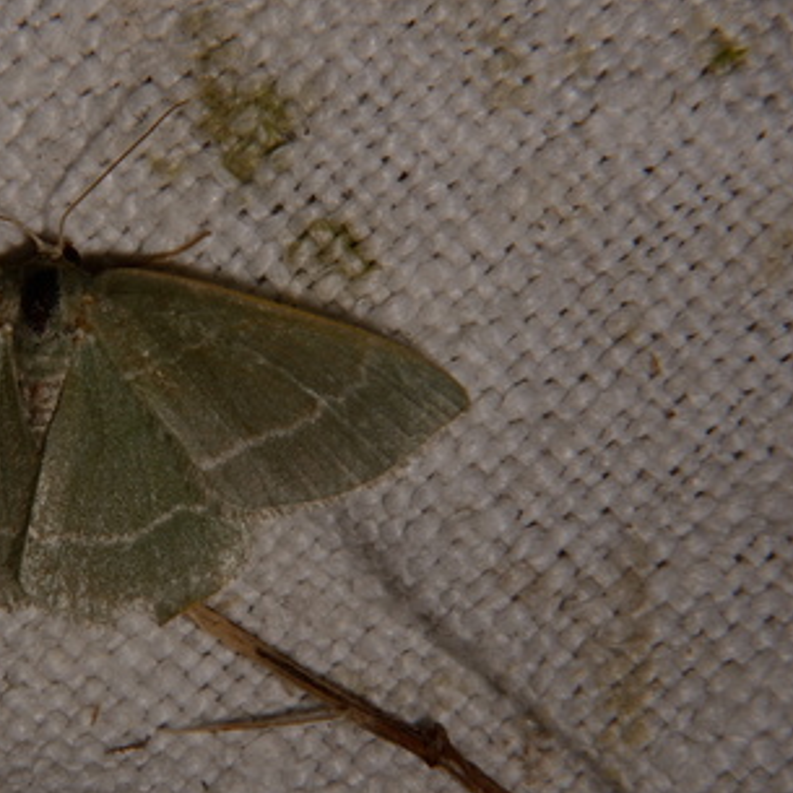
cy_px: 424
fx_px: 7286
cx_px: 75
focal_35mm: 281
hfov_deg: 6.2
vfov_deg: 6.2
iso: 100
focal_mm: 85
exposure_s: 1/60
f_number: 25
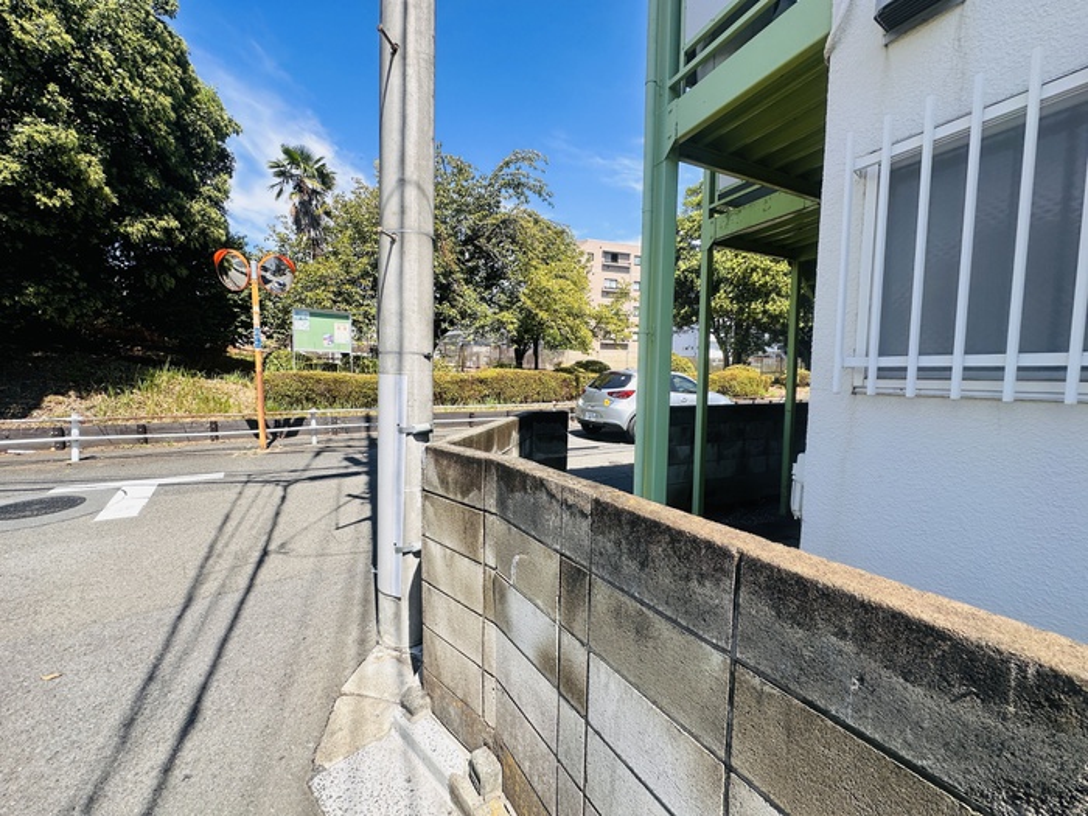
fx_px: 440
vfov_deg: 85.7
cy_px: 408
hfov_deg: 102.1
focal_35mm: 14
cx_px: 544
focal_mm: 2.22
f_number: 2.2
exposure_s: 1/842
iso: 40
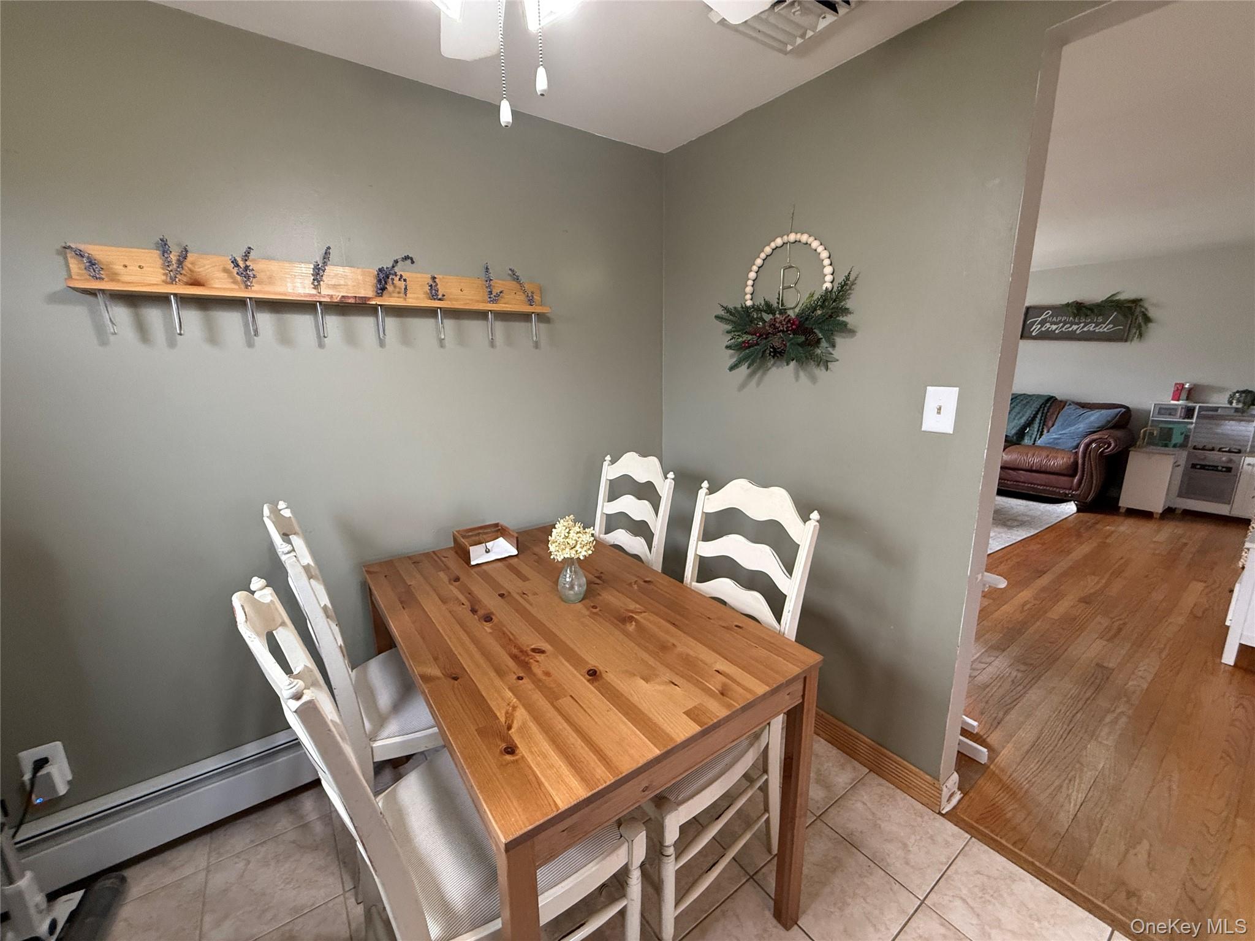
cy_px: 470
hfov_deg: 102.1
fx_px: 508
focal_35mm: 14
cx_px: 628
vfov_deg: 85.7
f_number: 2.2
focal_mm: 2.22
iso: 320
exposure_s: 1/120
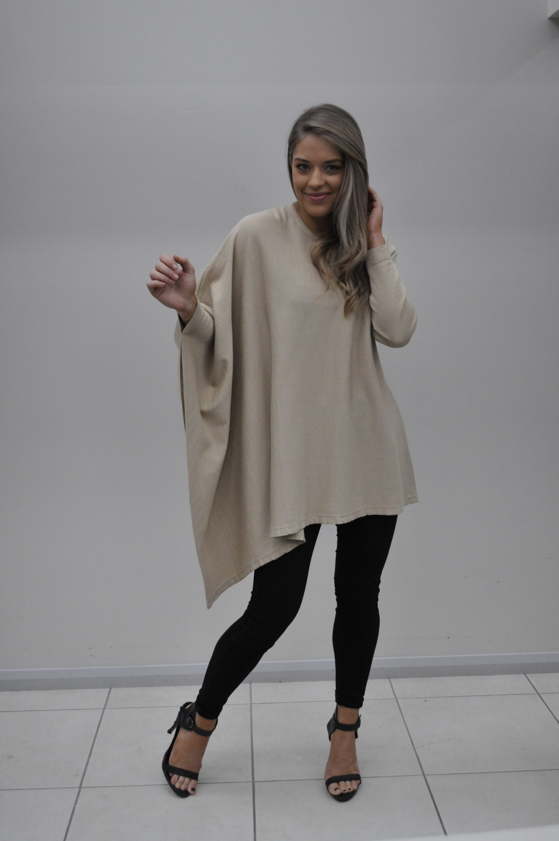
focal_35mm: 39
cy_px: 420
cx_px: 280
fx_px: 911
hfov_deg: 34.1
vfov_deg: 49.6
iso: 1600
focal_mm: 26
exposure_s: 1/400
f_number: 4.2
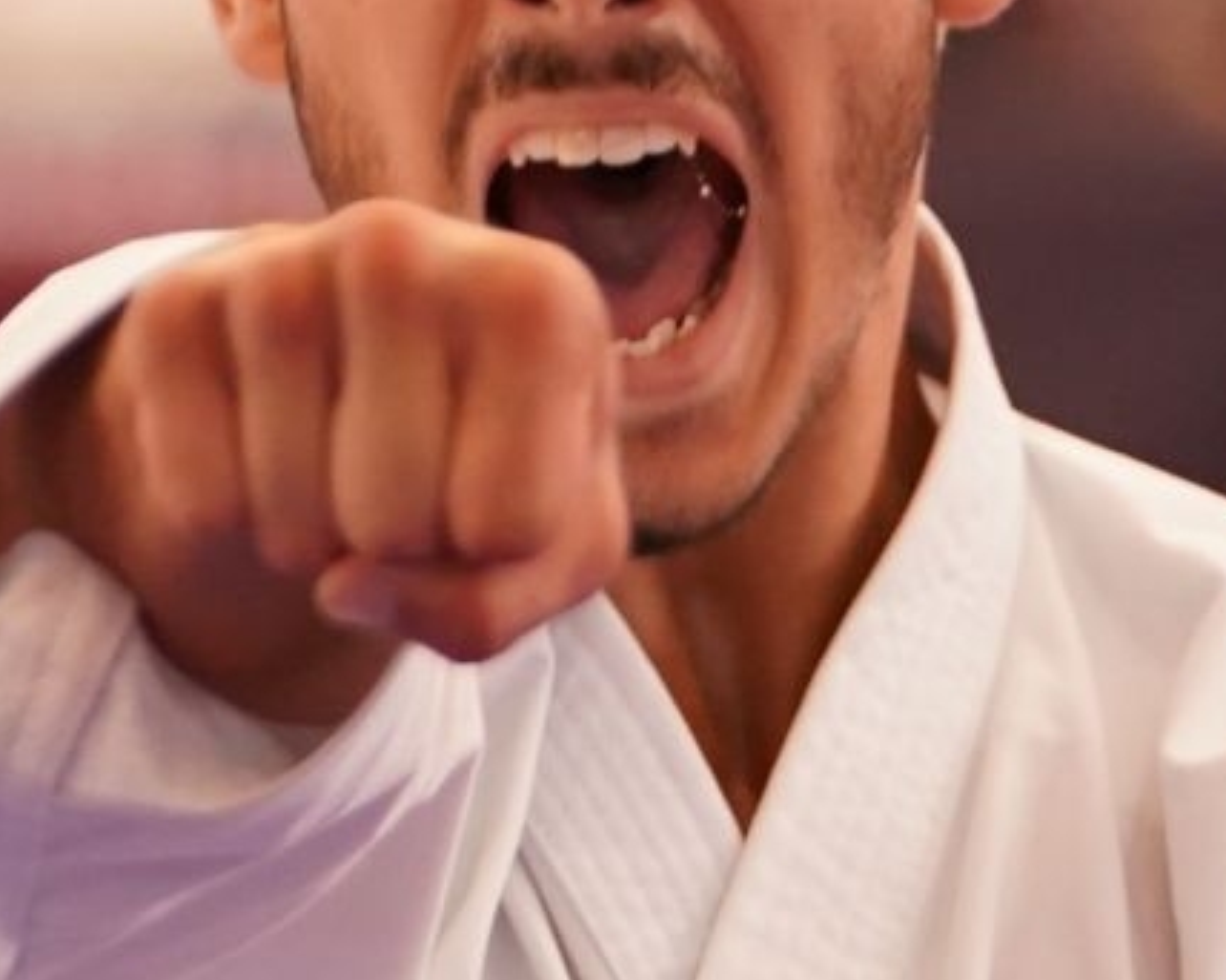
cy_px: 430
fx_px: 35253
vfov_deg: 1.6
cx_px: 593
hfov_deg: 2.0
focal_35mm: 972
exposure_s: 1/500
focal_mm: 164
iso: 1250
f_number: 2.8
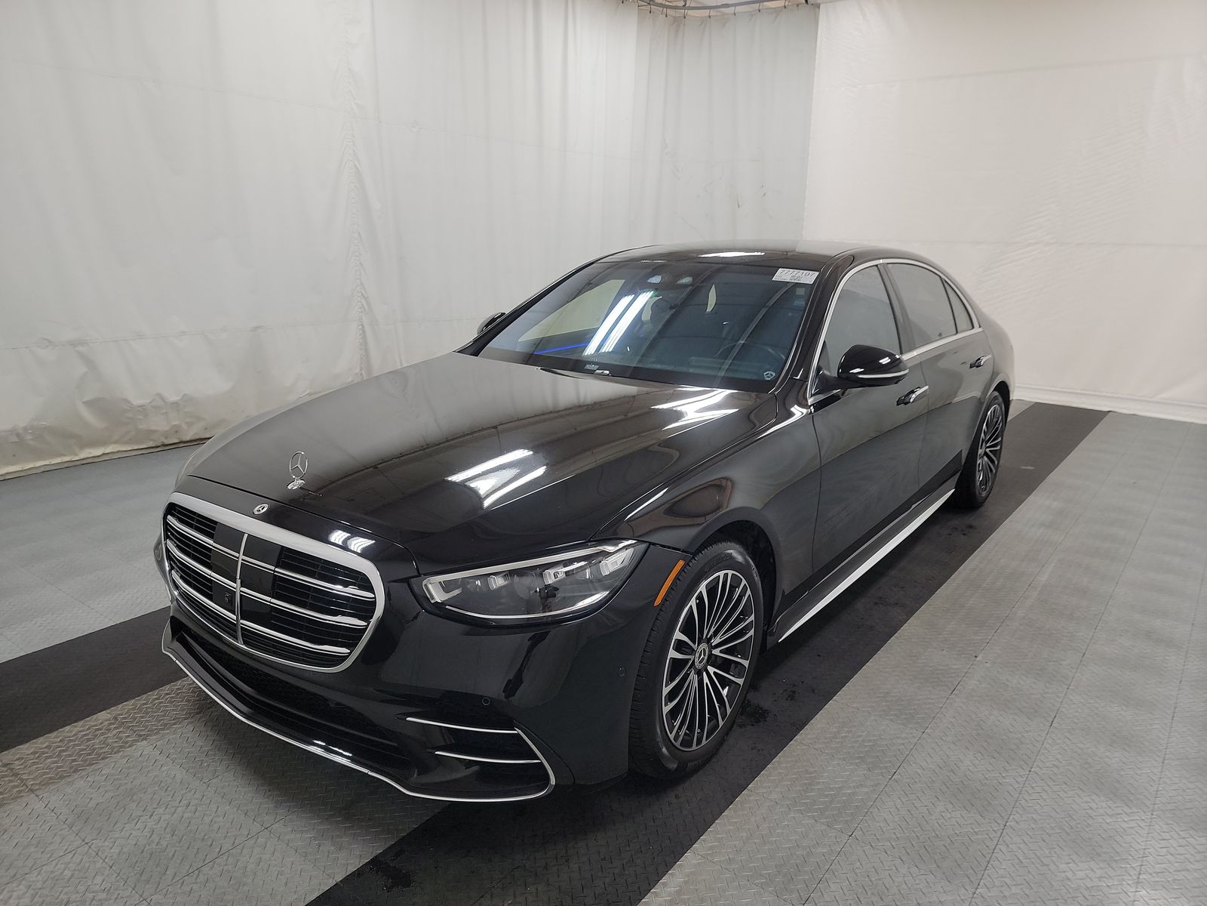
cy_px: 453
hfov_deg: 71.6
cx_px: 604
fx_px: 837
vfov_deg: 56.8
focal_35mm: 24
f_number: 1.8
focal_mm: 6.7
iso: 159
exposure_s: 1/59
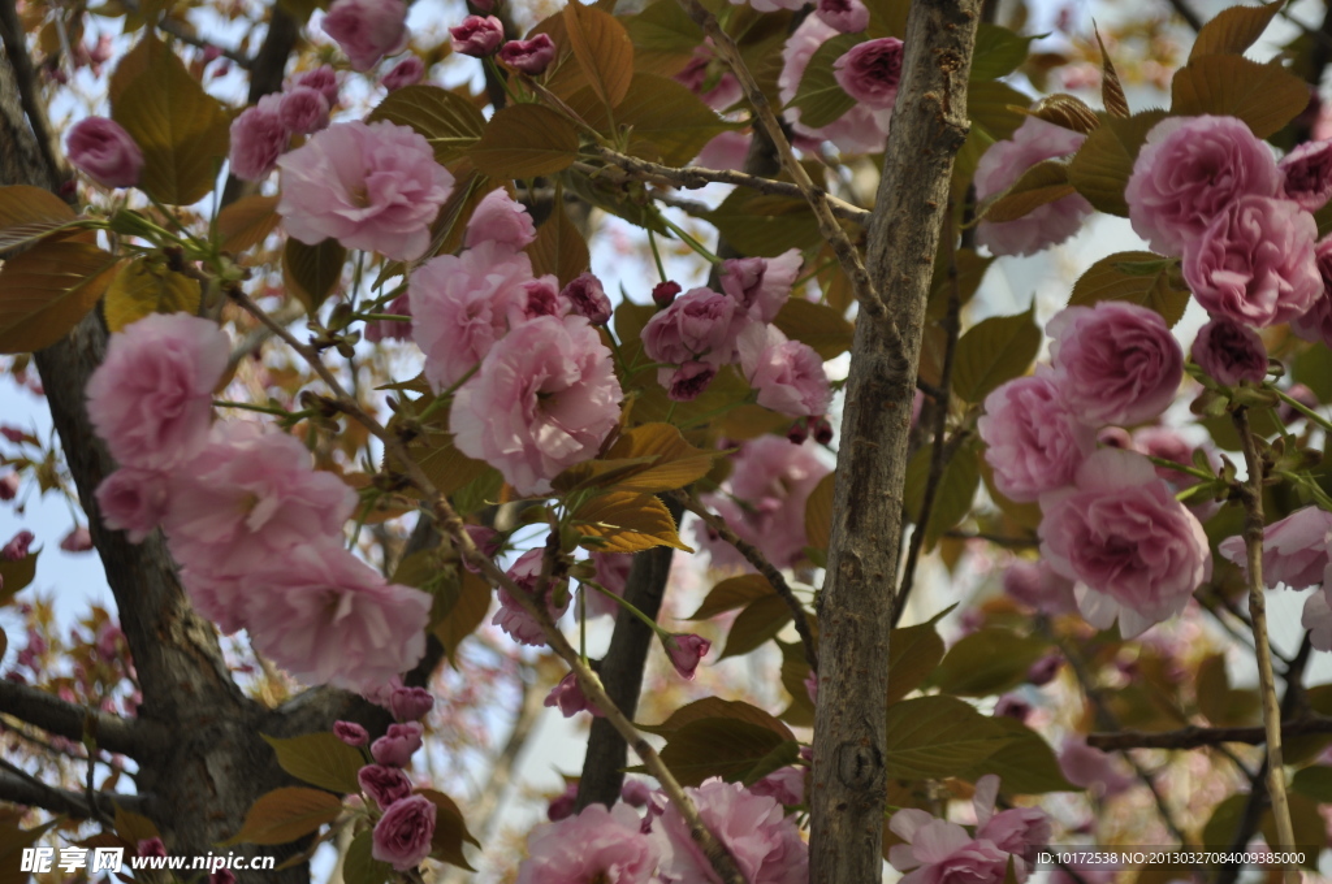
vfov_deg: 16.5
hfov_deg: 24.6
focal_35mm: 82
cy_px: 442
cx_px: 666
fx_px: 3049
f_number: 5.6
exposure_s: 1/125
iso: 200
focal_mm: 55
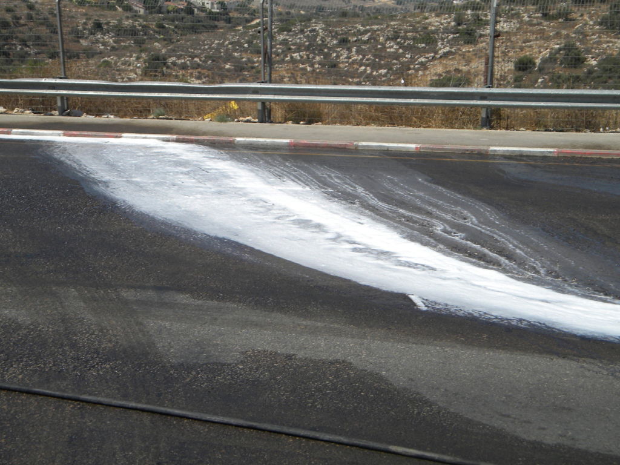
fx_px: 1003
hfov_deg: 34.3
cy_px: 232
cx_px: 310
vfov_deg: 26.1
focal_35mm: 56
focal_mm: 10.1
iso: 80
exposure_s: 1/316
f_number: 8.2
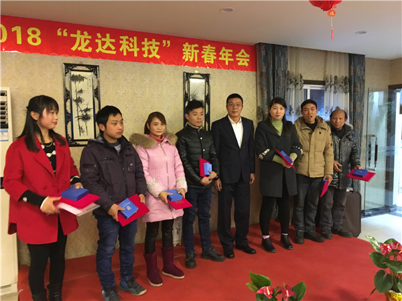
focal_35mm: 29
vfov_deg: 48.2
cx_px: 201
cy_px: 150
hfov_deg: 61.7
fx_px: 337
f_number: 2.2
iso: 320
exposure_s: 1/17
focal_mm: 4.15
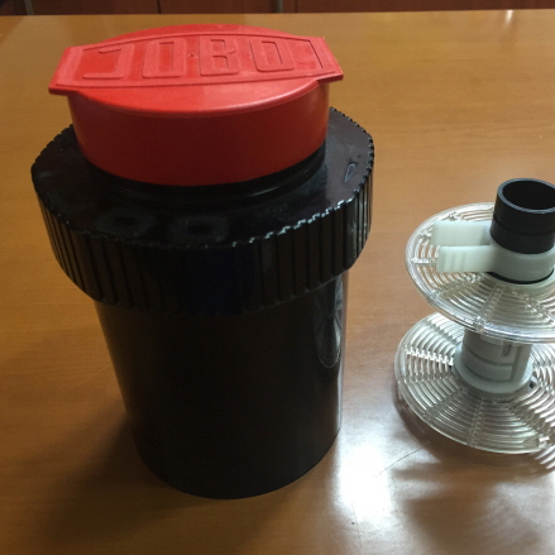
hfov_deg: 47.0
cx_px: 327
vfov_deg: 47.2
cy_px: 274
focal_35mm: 35
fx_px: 635
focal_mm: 4.15
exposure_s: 1/30
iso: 125
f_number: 2.2
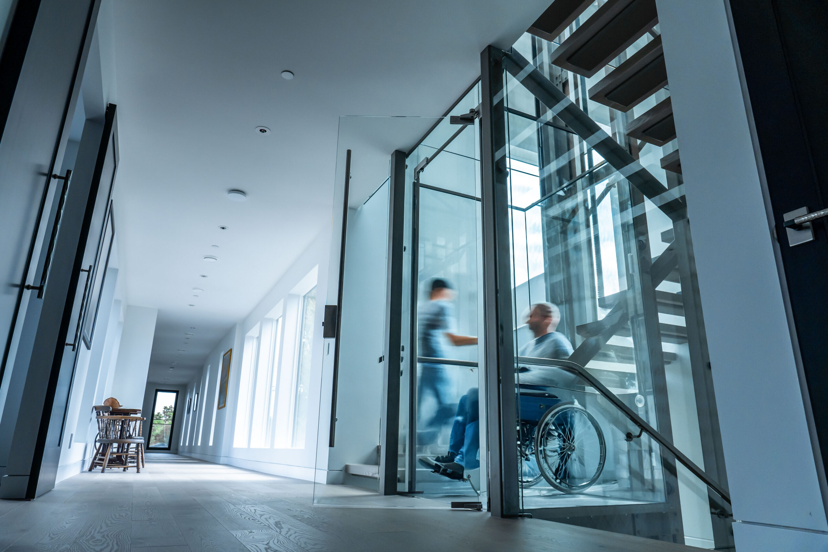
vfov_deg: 53.1
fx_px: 552
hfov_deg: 73.7
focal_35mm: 24
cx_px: 414
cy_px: 276
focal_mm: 16
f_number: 5.6
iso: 400
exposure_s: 1/160
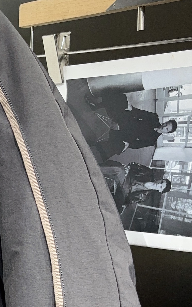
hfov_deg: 12.6
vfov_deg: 22.1
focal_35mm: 92
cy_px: 263
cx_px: -183
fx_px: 770
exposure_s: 1/100
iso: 40
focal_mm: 5.96
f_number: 1.6
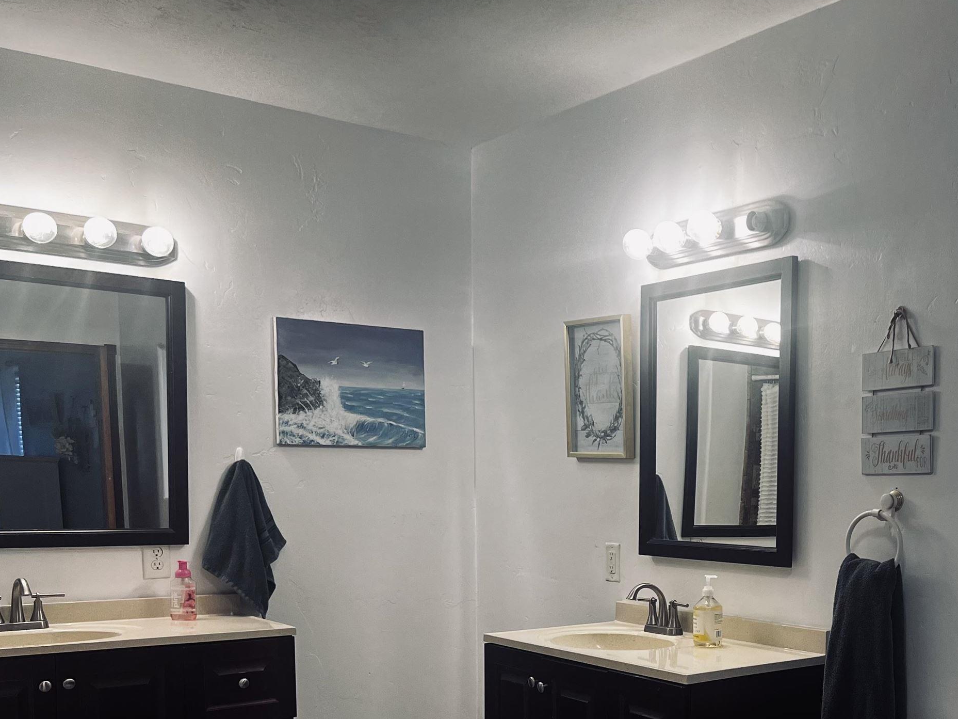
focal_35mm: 43
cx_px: 758
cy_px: 562
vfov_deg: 32.8
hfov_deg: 42.0
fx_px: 1190
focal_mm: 5.7
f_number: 1.5
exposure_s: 1/120
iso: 125
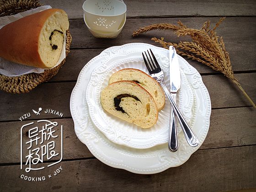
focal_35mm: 35
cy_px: 96
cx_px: 128
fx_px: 259
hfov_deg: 52.6
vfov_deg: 40.7
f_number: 2.4
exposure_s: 1/383
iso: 50
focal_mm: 4.28
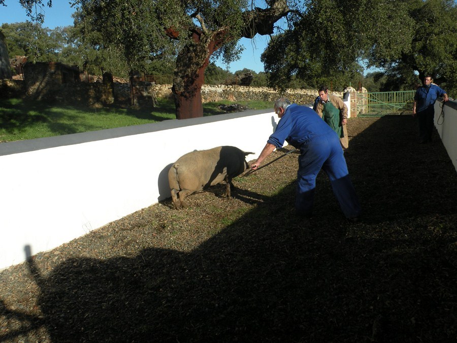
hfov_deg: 55.4
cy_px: 172
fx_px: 436
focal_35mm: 33
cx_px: 228
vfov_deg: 42.9
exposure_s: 1/270
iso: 64
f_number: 7.1
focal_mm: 5.8
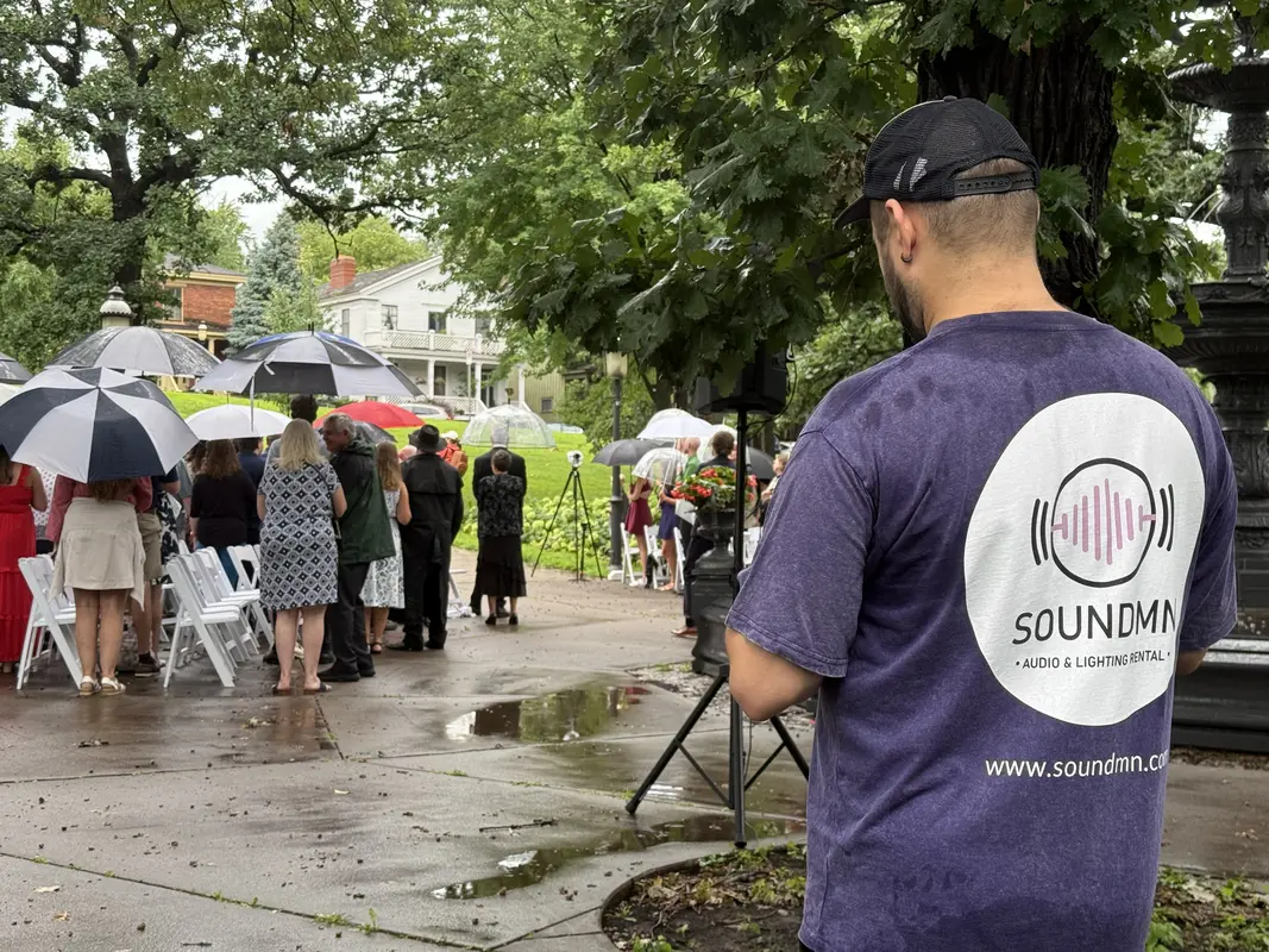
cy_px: 476
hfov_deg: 39.7
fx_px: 1759
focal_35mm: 48
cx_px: 634
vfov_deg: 30.3
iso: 100
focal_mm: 6.76
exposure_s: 1/84
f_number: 1.78
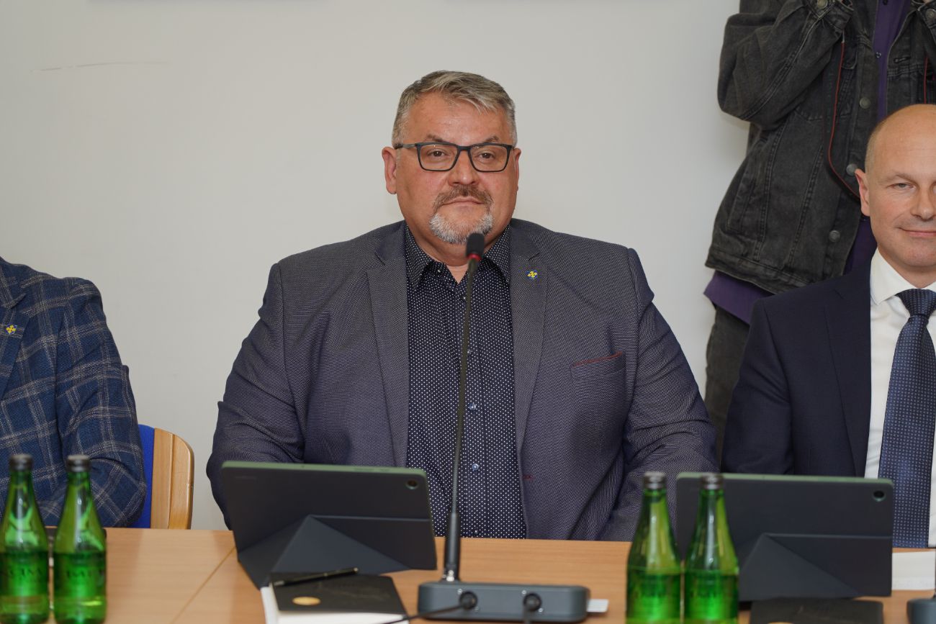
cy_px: 312
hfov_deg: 19.5
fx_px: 2730
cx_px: 468
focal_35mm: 105
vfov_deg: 13.0
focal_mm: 105
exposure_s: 1/100
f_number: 4
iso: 200
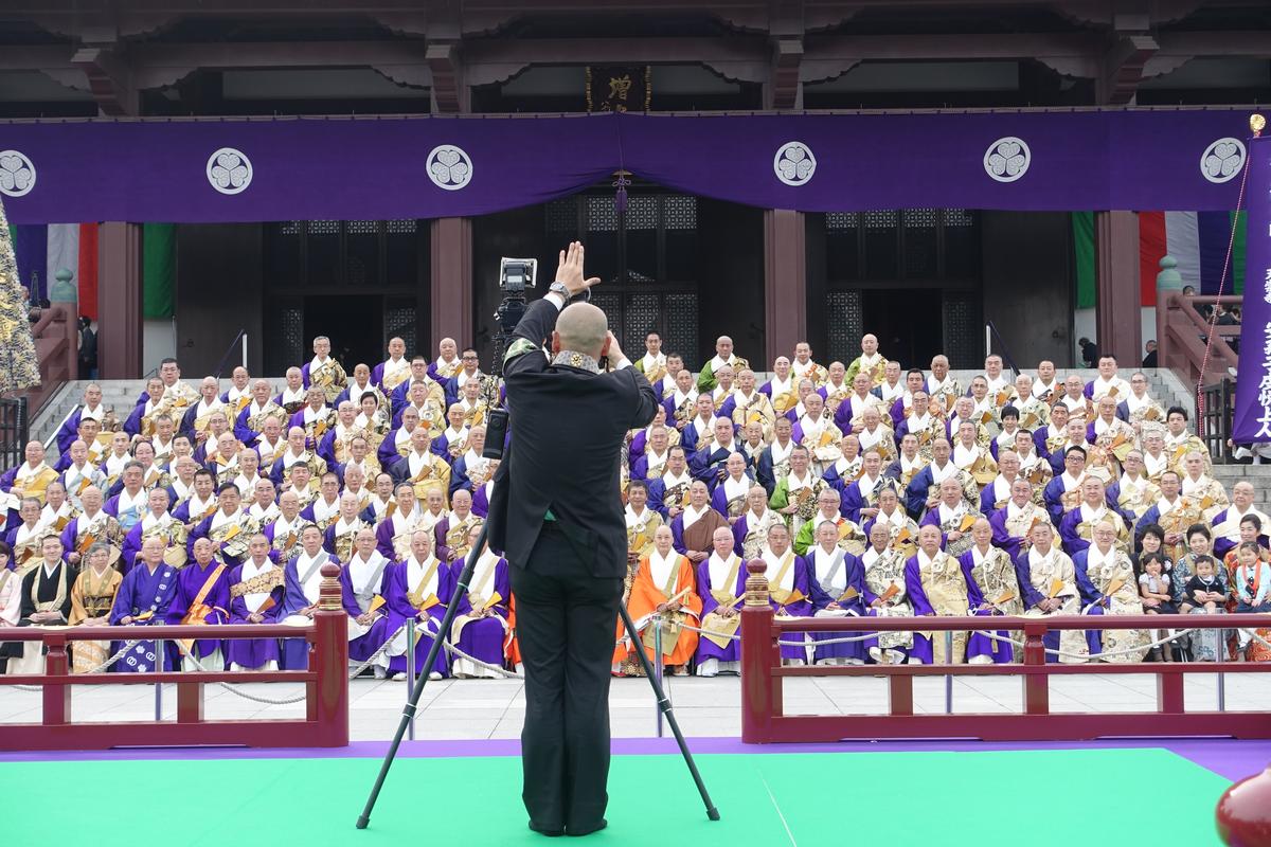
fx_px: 1871
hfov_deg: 37.5
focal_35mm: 53
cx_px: 636
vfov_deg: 25.5
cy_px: 424
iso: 125
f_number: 4
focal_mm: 19.48
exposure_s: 1/200
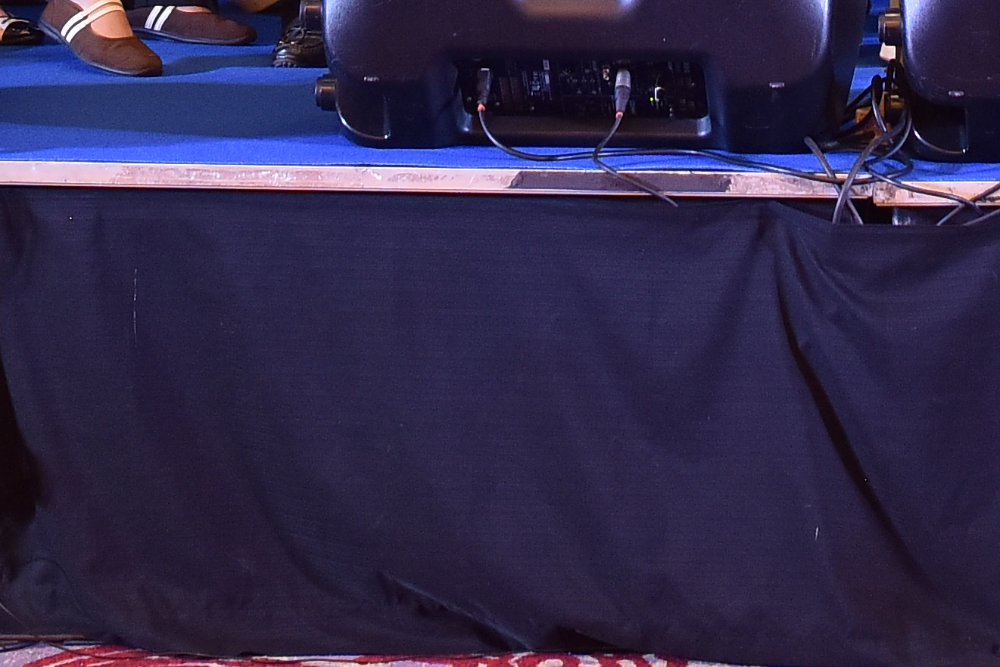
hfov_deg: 10.5
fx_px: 5419
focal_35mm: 195
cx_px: 939
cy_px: -1135
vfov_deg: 6.6
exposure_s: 1/100
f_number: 4
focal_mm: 35
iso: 500
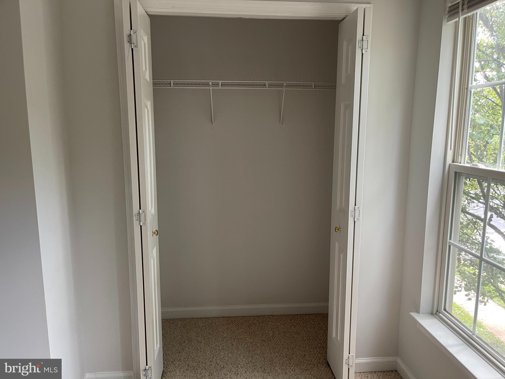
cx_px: 252
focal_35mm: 26
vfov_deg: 53.1
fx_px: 379
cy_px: 190
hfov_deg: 67.3
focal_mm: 5.1
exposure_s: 1/100
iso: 125
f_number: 1.6
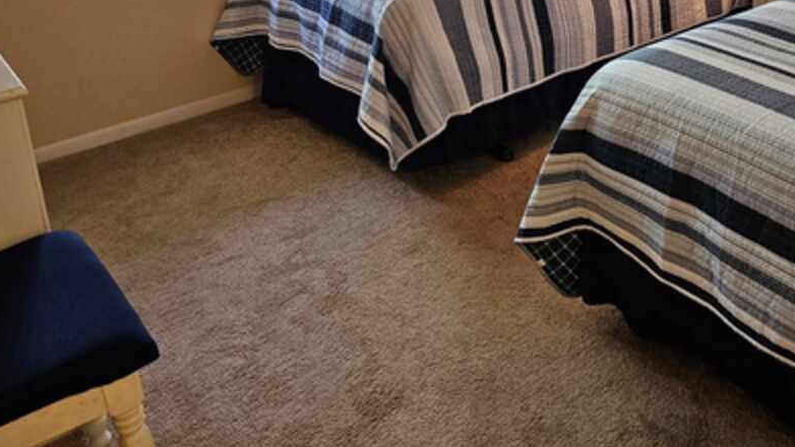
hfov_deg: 48.2
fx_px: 864
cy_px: -31
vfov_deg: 26.9
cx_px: 557
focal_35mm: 41
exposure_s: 1/120
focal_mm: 6.3
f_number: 1.7
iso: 200
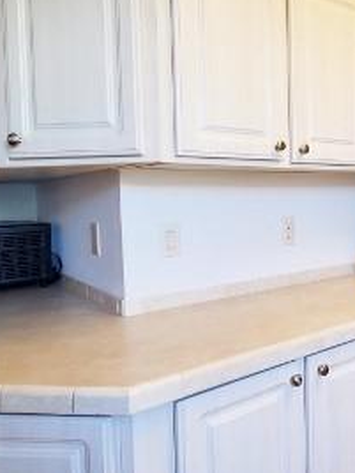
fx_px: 424
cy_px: 215
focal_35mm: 31
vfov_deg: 58.3
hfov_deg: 43.0
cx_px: 291
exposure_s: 1/60
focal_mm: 1.8
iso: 100
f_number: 2.2
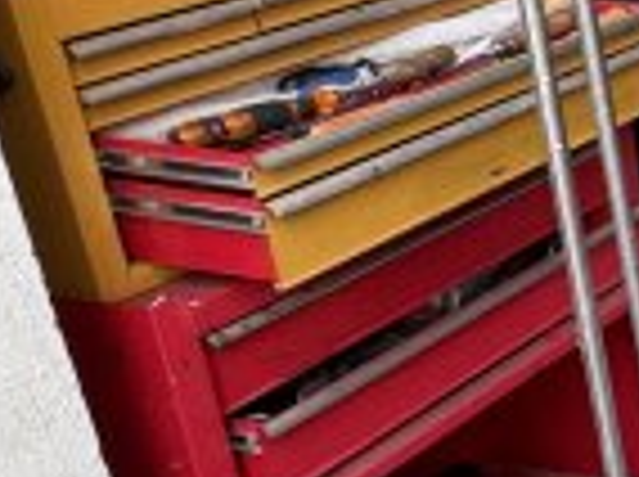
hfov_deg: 17.0
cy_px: 90
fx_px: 1382
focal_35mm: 75
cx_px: 1359
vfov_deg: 19.4
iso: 200
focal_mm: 2.22
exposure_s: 1/99
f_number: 2.2
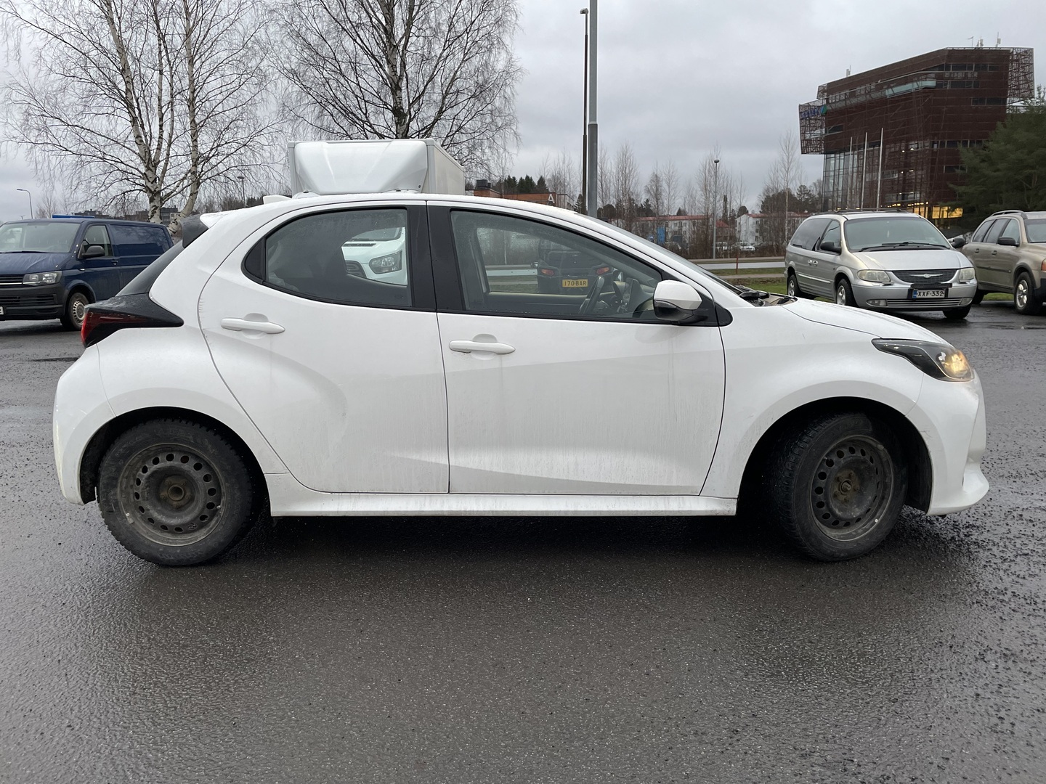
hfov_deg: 67.3
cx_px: 523
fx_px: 786
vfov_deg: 53.1
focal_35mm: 26
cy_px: 392
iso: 125
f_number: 1.6
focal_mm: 4.2
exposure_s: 1/110
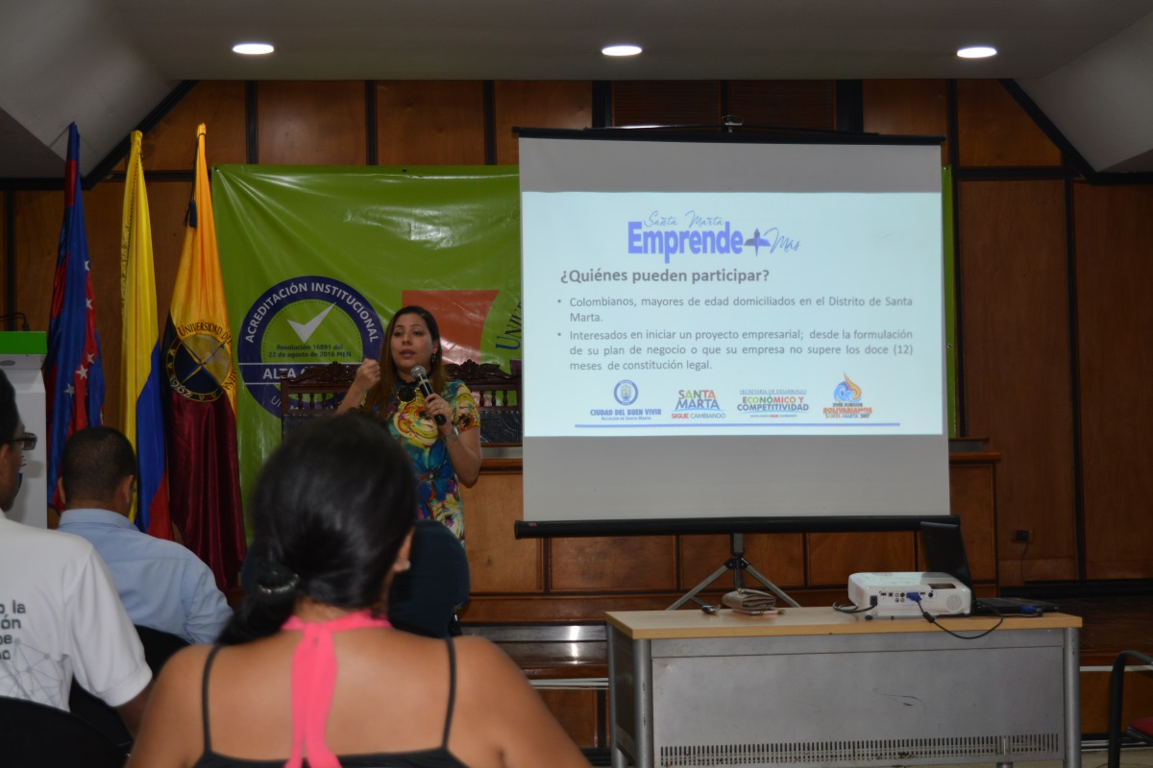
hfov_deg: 33.4
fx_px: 1922
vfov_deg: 22.6
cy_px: 384
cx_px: 576
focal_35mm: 60
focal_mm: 40
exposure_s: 1/80
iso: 400
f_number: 4.8
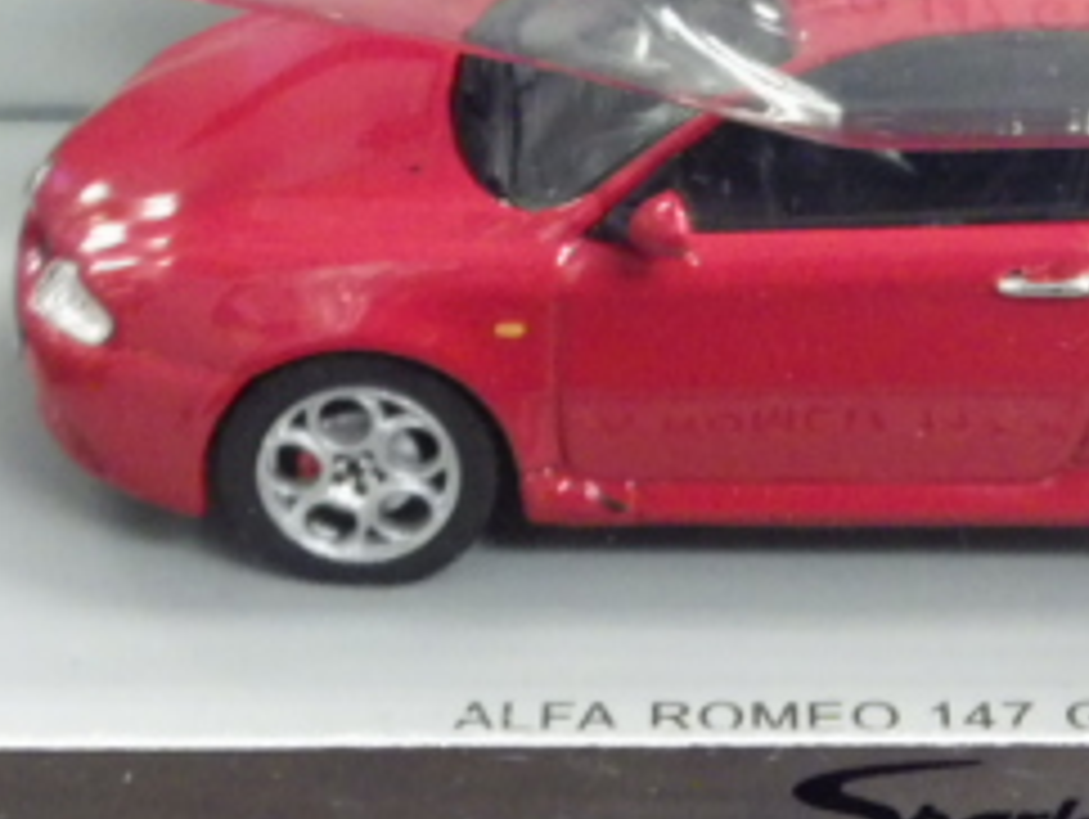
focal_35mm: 132
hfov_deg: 14.8
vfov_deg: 11.2
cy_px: 117
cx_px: 882
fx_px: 4157
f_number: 3.8
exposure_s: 1/25
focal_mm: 9
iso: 1000
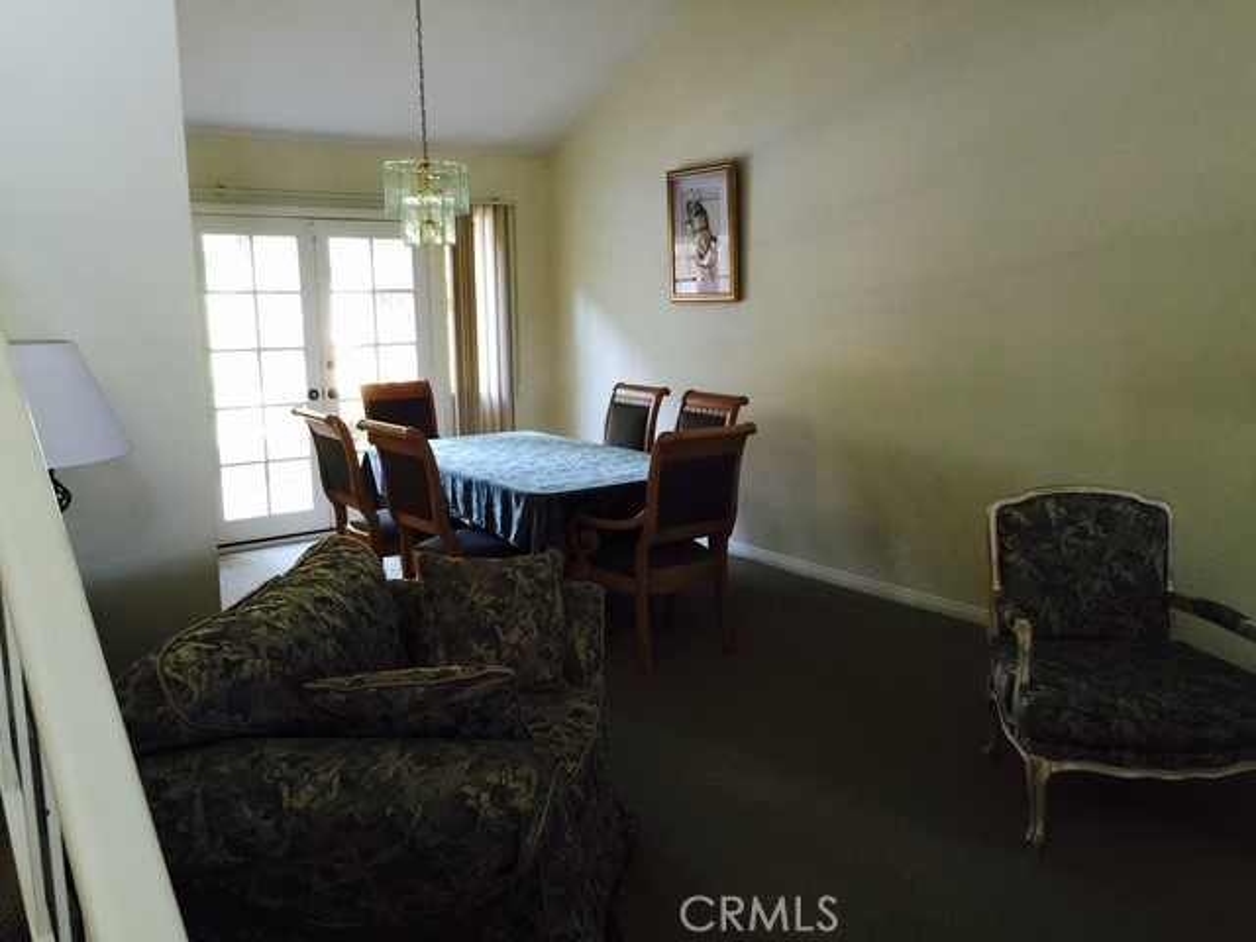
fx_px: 1052
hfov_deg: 61.7
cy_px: 471
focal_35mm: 29
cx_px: 628
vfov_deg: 48.2
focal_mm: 4.15
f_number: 2.2
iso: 80
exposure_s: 1/15
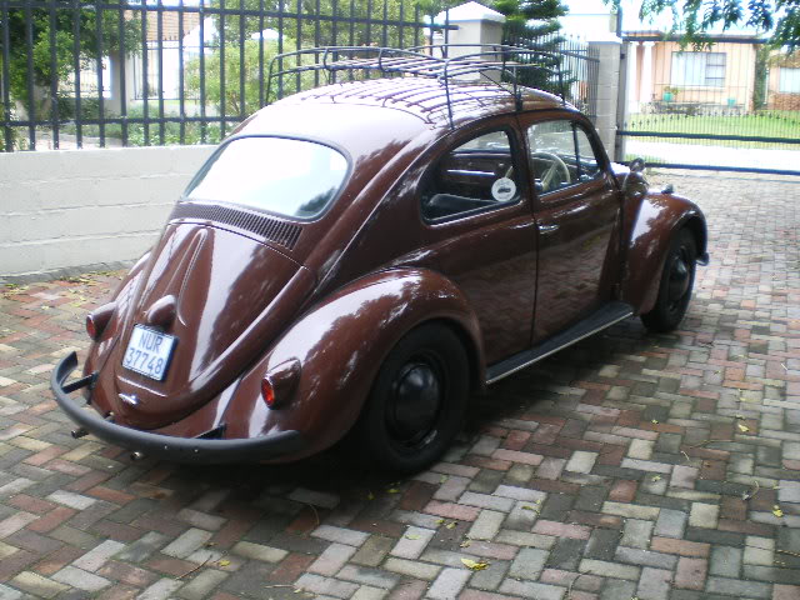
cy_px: 300
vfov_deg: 37.7
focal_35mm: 38
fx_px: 878
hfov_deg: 49.0
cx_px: 400
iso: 64
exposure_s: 1/30
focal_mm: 6.3
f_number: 3.1
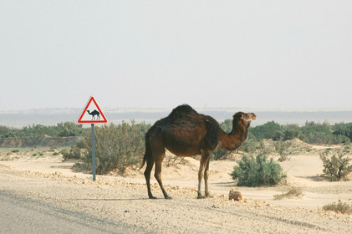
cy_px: 117
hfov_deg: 6.9
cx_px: 176
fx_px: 2931
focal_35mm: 300
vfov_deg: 4.6
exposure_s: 1/800
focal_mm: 200
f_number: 7.1
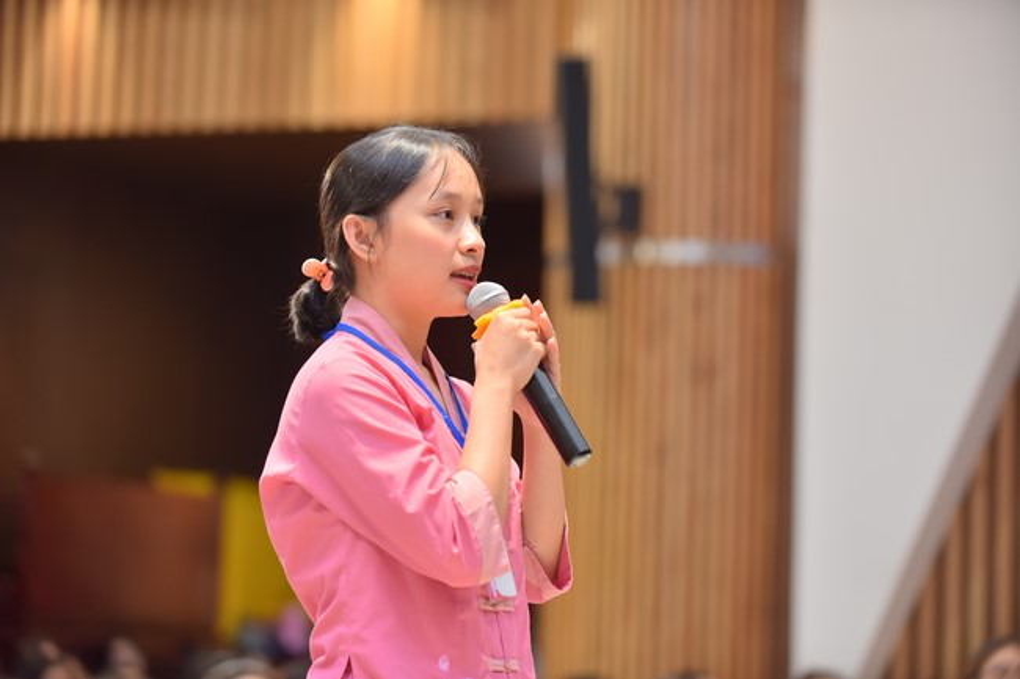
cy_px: 340
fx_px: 3116
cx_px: 510
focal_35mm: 110
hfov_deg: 18.6
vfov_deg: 12.4
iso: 800
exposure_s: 1/125
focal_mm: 110
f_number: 2.8
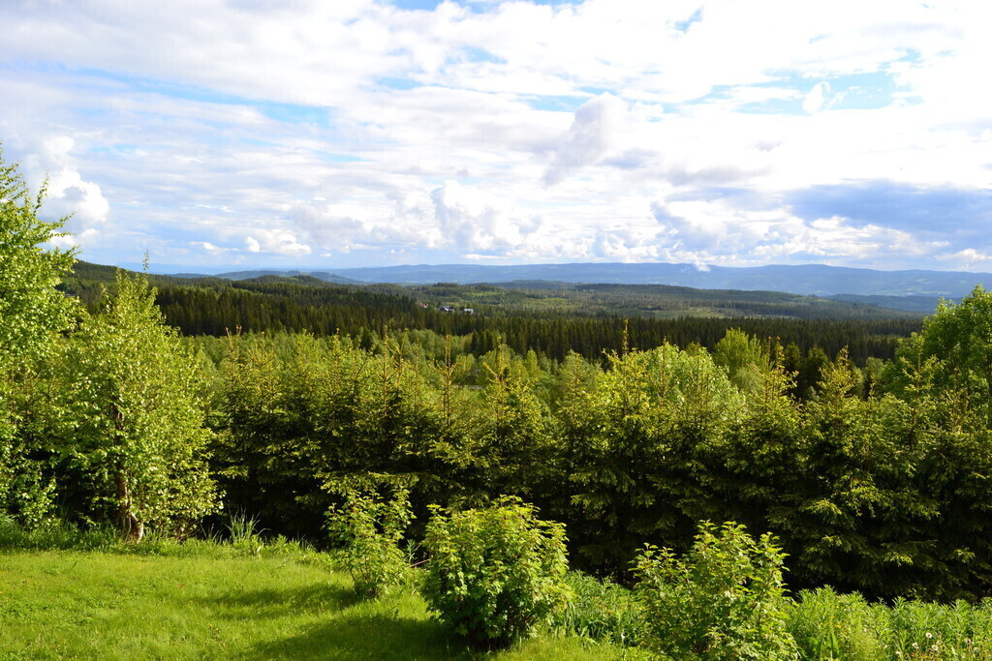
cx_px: 496
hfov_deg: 67.4
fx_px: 744
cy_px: 330
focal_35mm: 27
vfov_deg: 47.9
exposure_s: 1/320
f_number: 10
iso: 400
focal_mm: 18
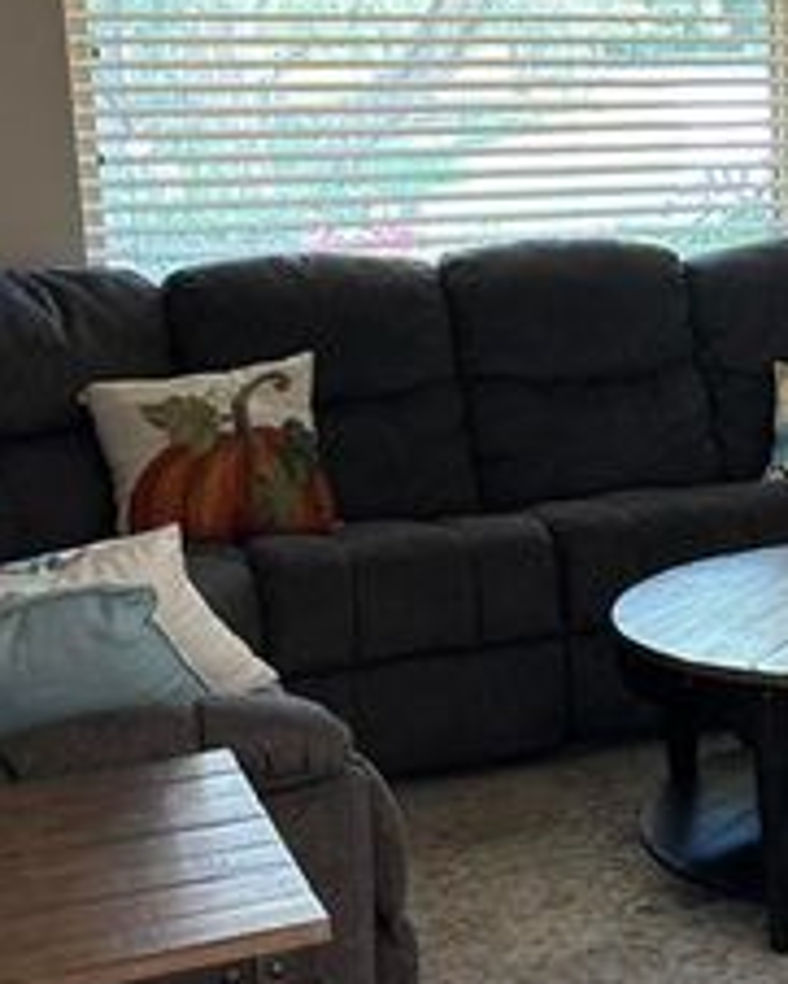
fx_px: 2185
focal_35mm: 75
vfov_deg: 25.3
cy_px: 416
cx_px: 1014
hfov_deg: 19.0
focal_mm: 5.7
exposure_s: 1/60
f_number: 1.5
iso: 125
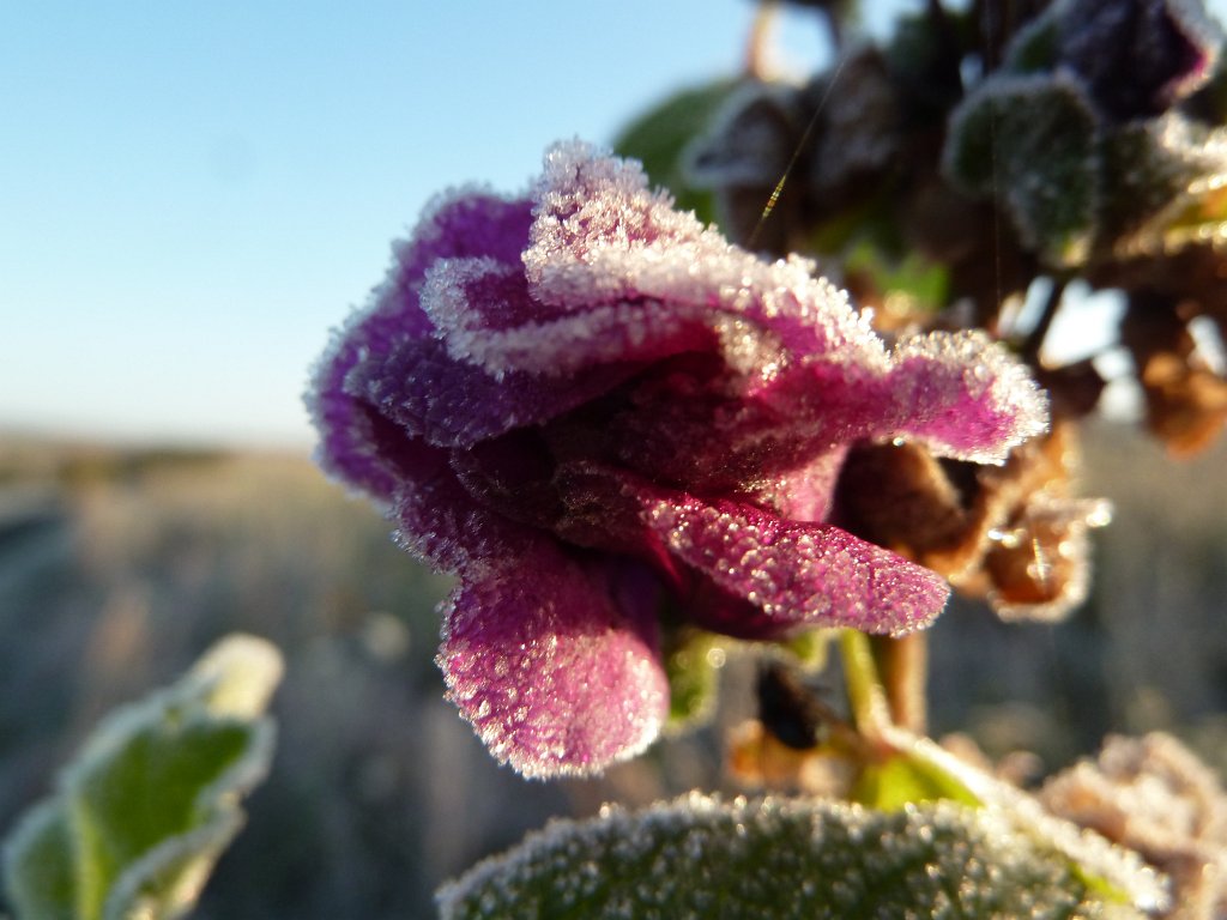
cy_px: 460
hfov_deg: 69.4
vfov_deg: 54.9
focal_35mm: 25
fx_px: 886
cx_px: 614
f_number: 4
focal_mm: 4.1
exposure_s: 1/250
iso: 160
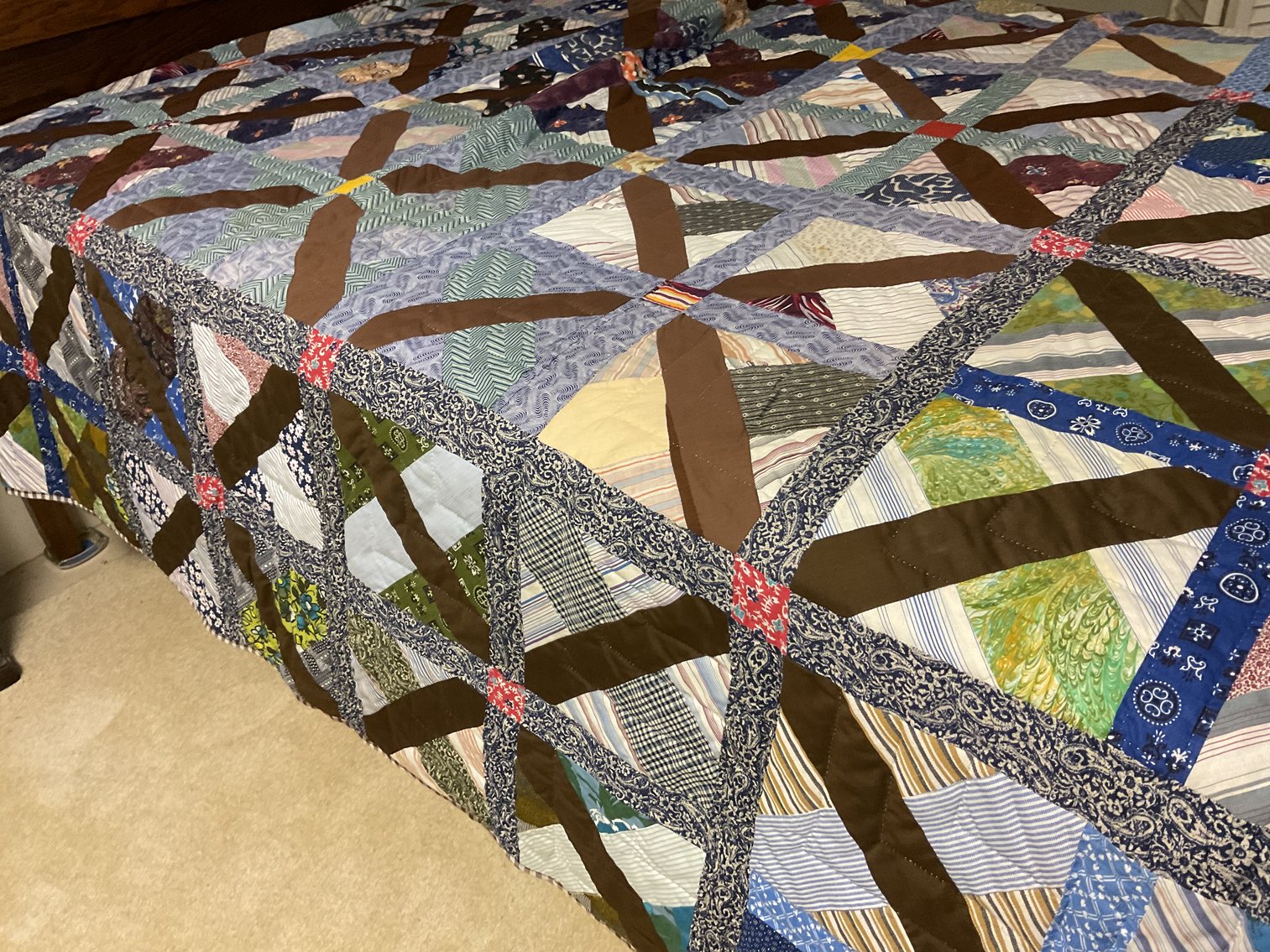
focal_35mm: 29
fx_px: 1064
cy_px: 476
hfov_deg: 61.7
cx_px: 635
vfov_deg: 48.2
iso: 200
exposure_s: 1/60
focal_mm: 3
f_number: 1.8
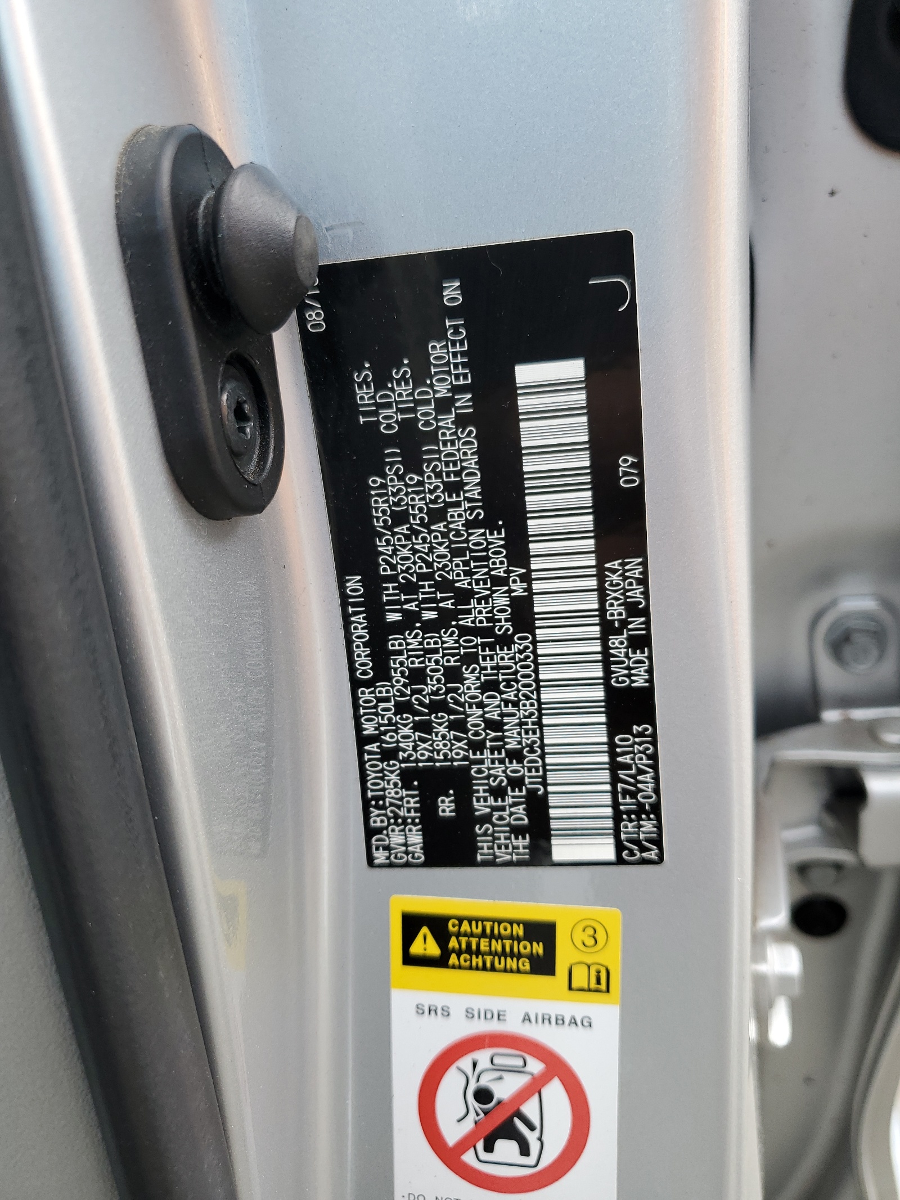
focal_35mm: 26
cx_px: 450
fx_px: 901
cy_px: 600
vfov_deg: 67.3
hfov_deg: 53.1
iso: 50
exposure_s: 1/278
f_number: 1.5
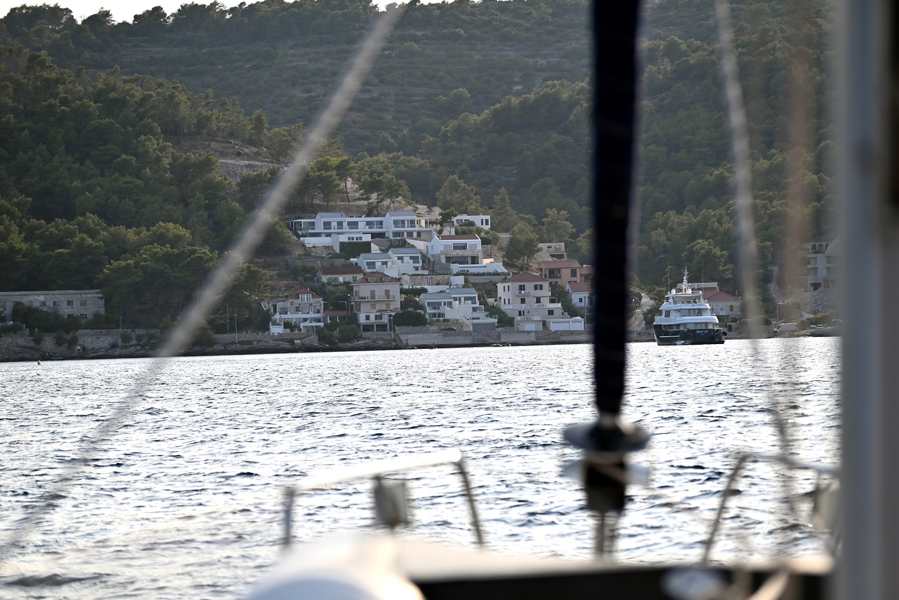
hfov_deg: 15.2
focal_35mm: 135
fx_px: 3372
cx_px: 450
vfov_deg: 10.2
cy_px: 300
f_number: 4.8
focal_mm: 135
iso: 250
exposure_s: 1/2000
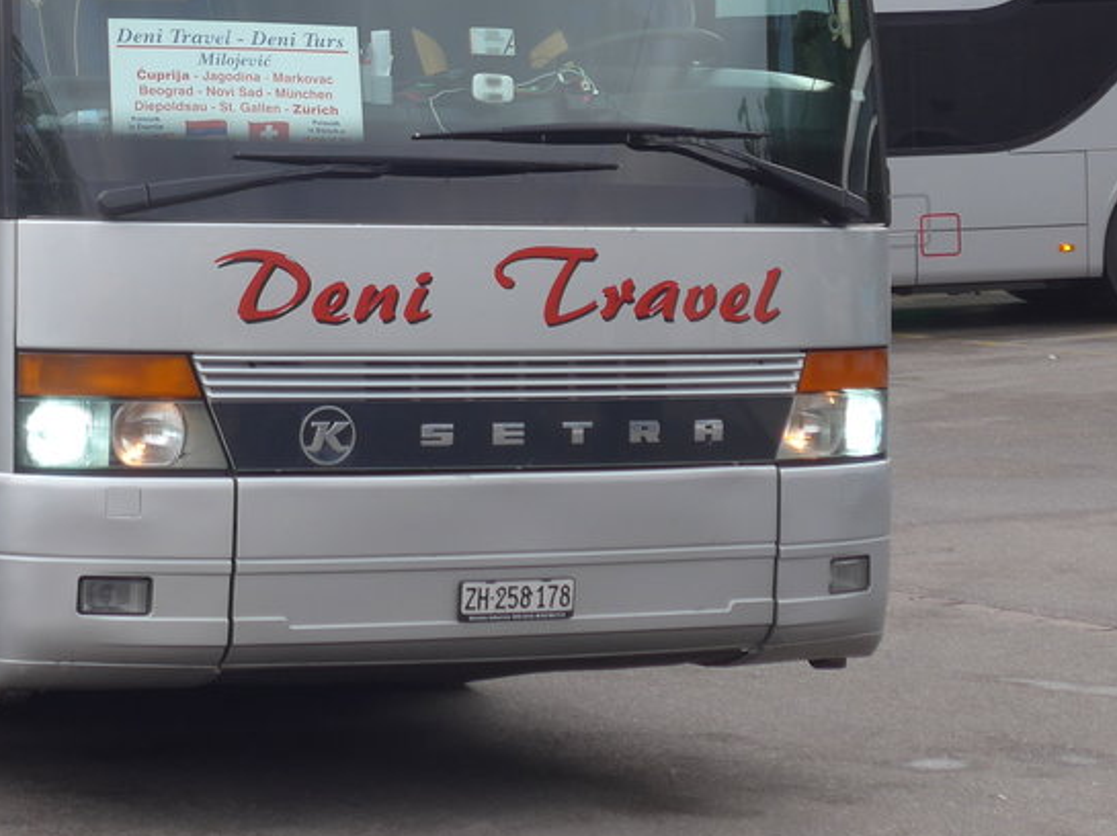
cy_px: 47
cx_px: 223
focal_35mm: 130
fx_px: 4192
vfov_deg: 11.3
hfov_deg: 15.1
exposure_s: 1/80
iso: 80
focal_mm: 12
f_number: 3.5
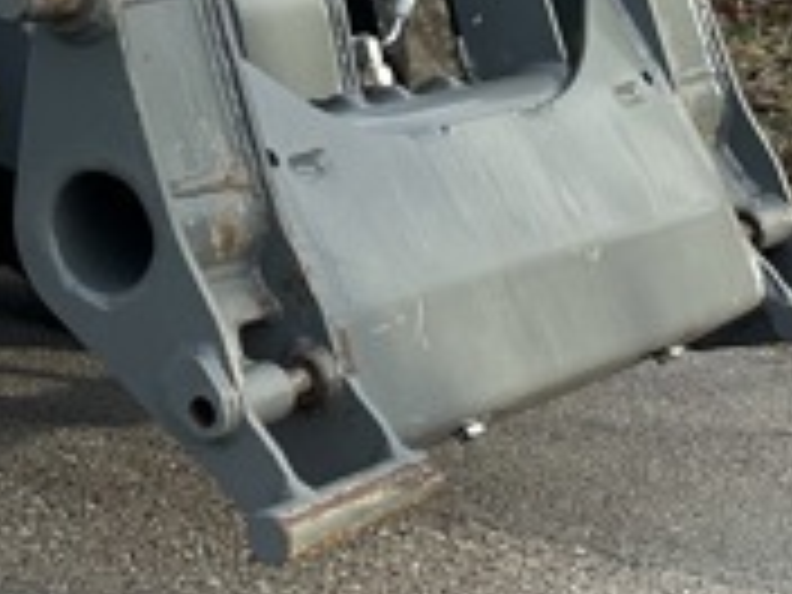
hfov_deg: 16.4
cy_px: -382
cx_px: -396
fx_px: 2494
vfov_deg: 12.7
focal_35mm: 109
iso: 80
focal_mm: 6.86
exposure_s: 1/1095
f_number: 1.78
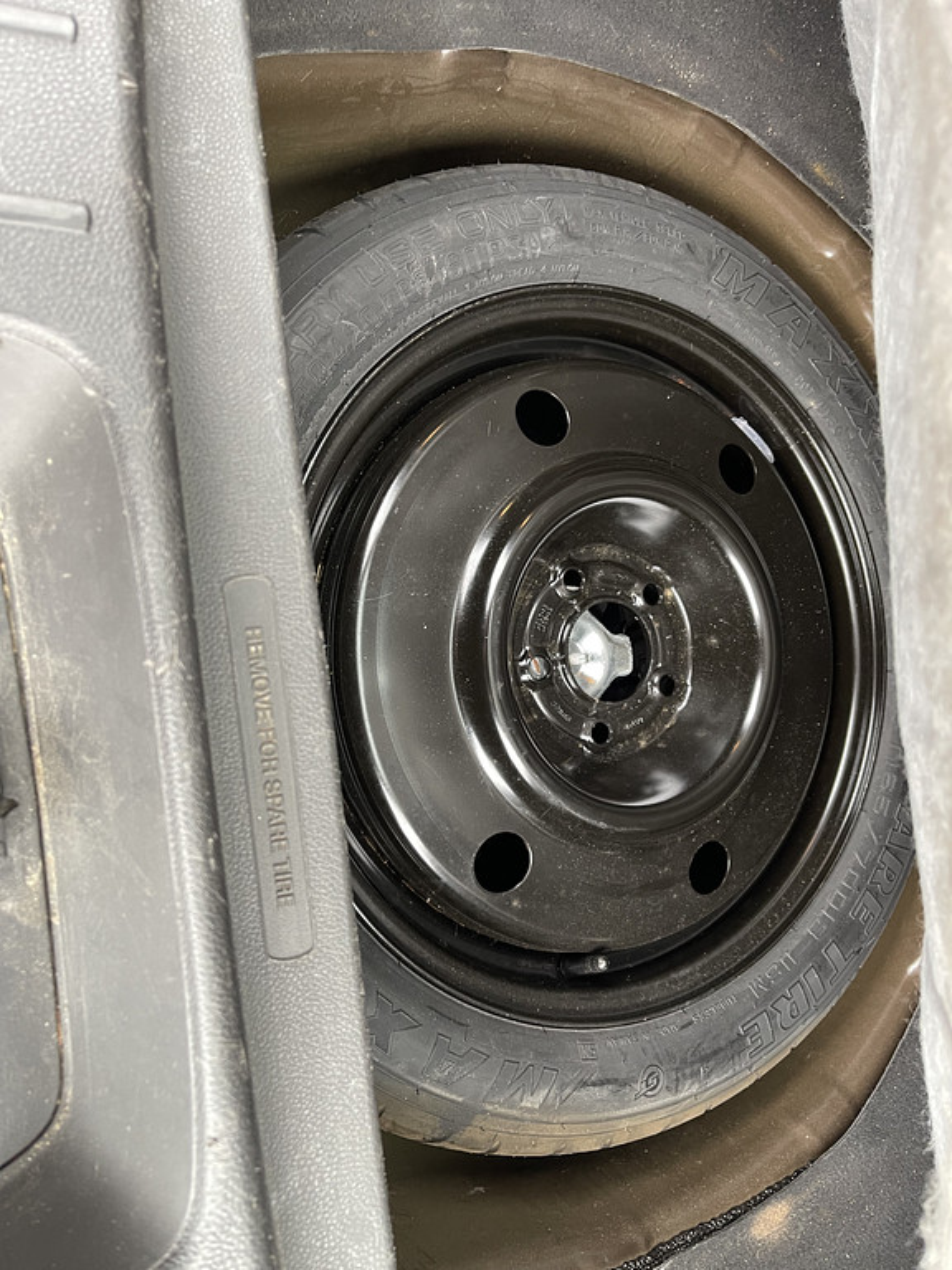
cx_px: 476
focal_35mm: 25
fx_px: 917
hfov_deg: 54.9
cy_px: 635
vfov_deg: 69.4
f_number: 1.6
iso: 125
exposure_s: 1/61
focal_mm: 5.1
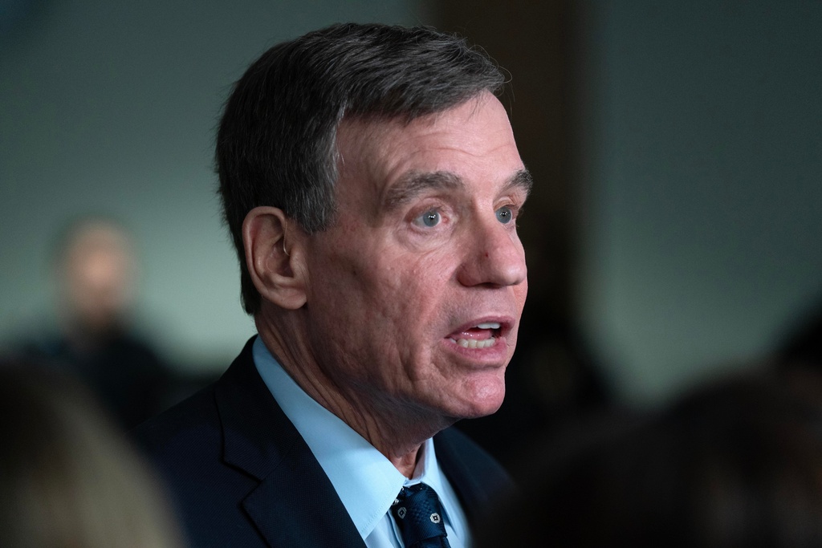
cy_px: 274
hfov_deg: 10.6
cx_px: 411
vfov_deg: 7.1
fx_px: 4430
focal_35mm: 194
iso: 2500
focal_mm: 194
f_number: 3.5
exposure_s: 1/400
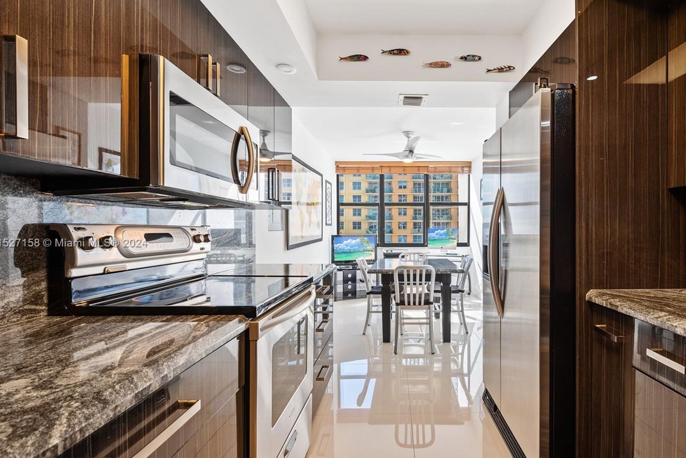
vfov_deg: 70.4
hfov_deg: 92.5
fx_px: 324
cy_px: 244
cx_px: 397
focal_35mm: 17
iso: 220
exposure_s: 1/13
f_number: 8
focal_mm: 14
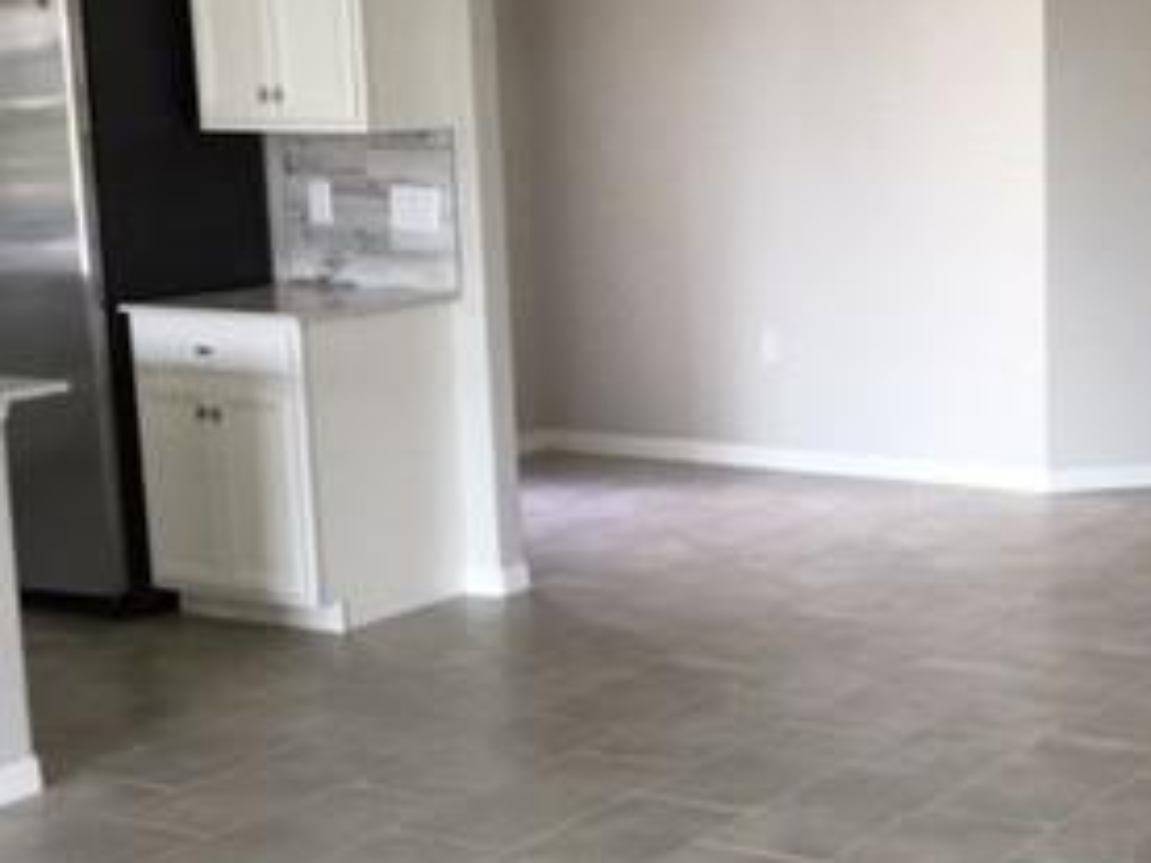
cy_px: 517
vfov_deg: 20.4
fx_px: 2394
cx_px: 934
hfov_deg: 26.5
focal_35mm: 72
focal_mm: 3.3
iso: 80
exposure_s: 1/30
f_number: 2.4
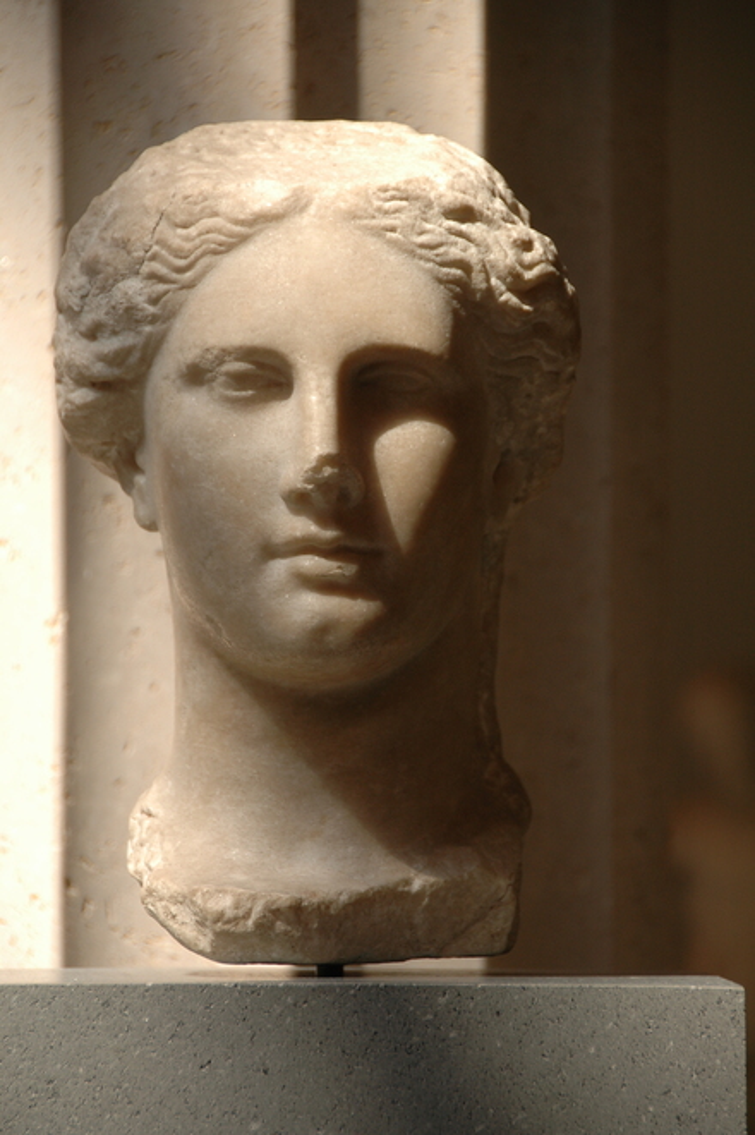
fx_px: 7085
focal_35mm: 225
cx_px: 378
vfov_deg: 9.2
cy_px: 568
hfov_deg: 6.1
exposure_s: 1/320
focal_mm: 150
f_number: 5.6
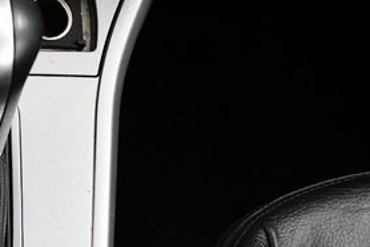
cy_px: 214
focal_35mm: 83
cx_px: -37
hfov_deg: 23.0
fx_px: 854
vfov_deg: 16.3
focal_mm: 18
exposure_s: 1/125
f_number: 3.5
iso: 2800
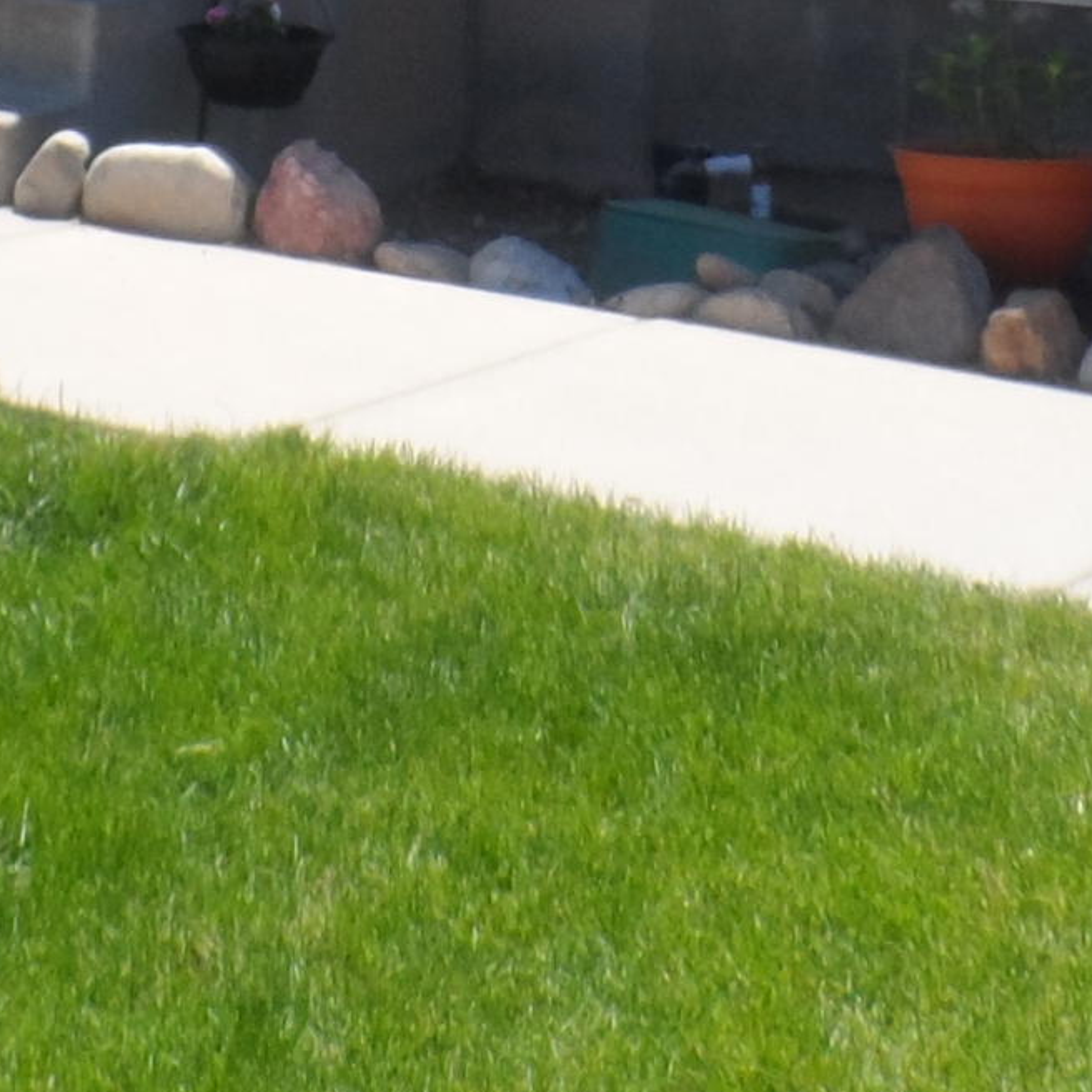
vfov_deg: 16.0
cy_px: -686
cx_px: 434
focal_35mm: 97
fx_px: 3462
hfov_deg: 17.9
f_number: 4.5
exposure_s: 1/350
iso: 80
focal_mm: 4
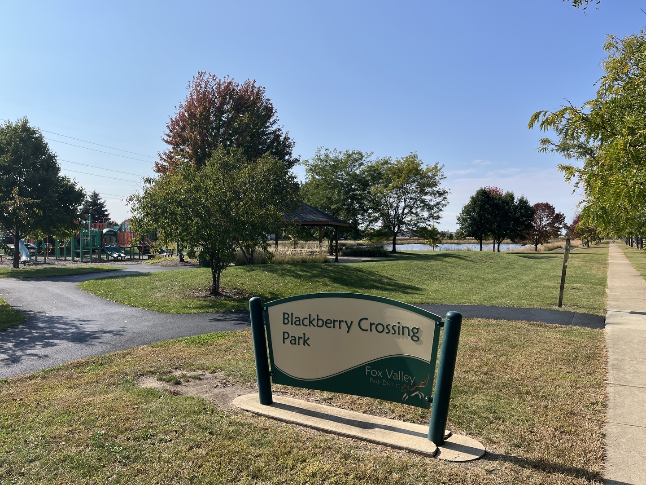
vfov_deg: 53.1
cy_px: 242
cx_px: 323
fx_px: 485
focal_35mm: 26
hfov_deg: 67.3
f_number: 1.6
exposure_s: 1/4016
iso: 50
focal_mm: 5.1
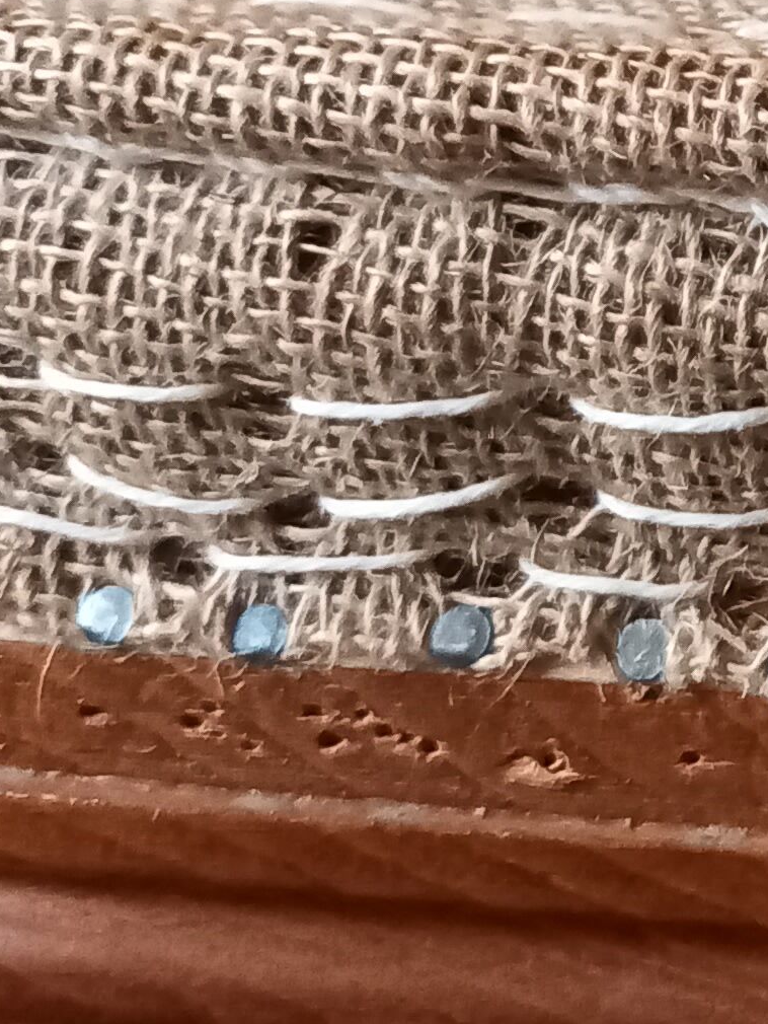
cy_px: 198
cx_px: 1384
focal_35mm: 99
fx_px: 2927
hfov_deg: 13.4
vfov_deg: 19.6
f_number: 1.8
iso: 1600
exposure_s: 1/20
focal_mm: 4.65
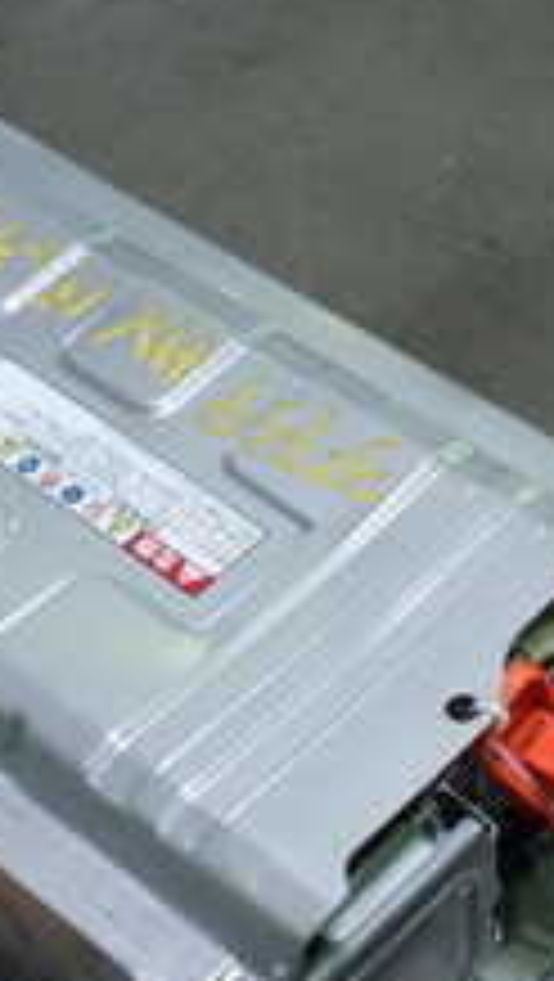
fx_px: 1954
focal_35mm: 75
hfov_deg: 16.1
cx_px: 311
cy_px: 837
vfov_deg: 27.4
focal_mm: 4.5
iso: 160
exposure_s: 1/60
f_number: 2
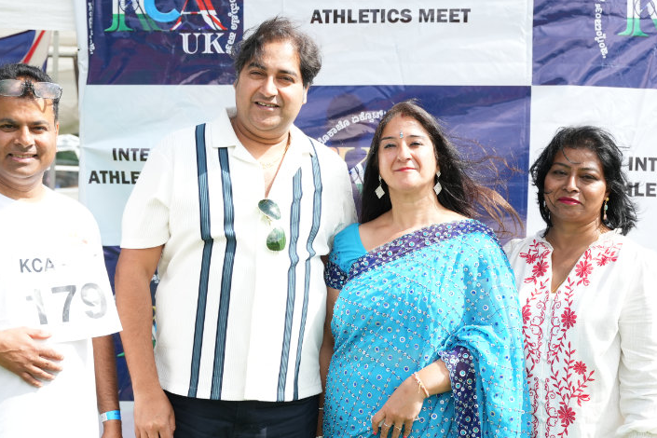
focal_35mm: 59
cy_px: 241
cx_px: 323
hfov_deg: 34.2
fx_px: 1069
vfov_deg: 23.1
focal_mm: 40.4
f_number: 2.8
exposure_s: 1/2500
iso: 400
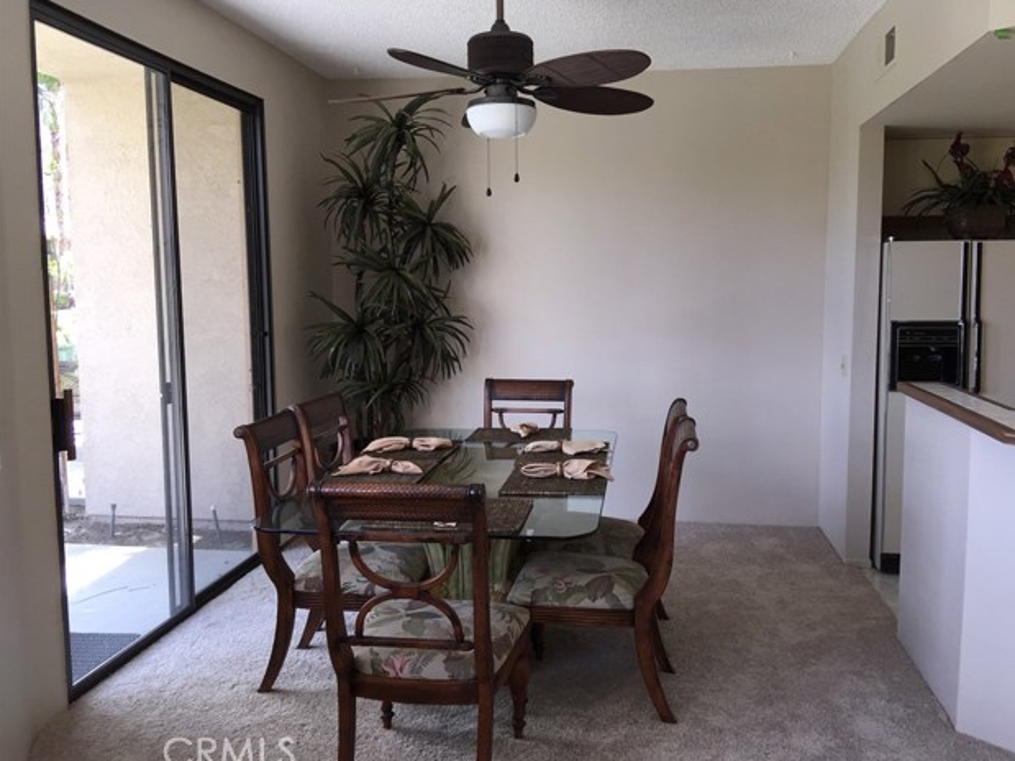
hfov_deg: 60.0
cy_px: 382
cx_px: 523
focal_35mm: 30
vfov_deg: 46.8
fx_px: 879
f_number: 2.2
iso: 40
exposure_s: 1/120
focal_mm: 4.15
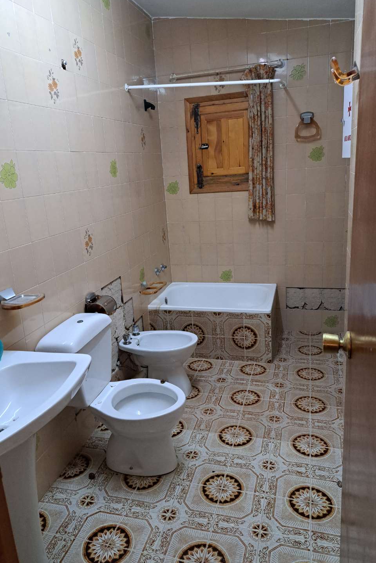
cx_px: 183
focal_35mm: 26
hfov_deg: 49.6
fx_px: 407
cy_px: 276
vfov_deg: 69.4
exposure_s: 1/50
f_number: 1.8
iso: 500
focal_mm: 5.23
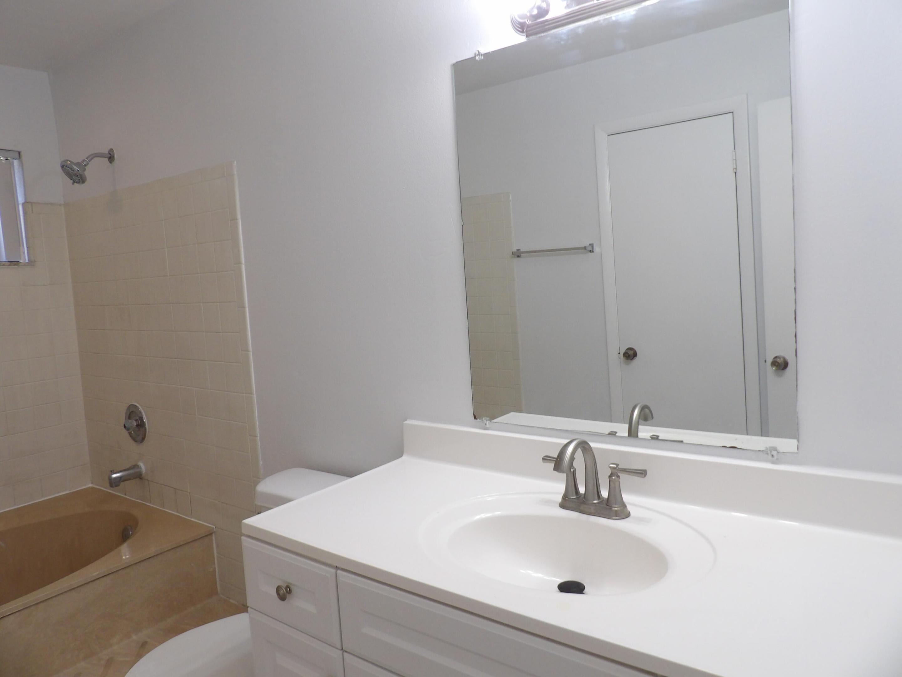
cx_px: 451
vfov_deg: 56.8
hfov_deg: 71.6
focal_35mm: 24
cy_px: 338
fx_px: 625
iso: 165
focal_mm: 4.3
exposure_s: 1/33
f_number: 3.2
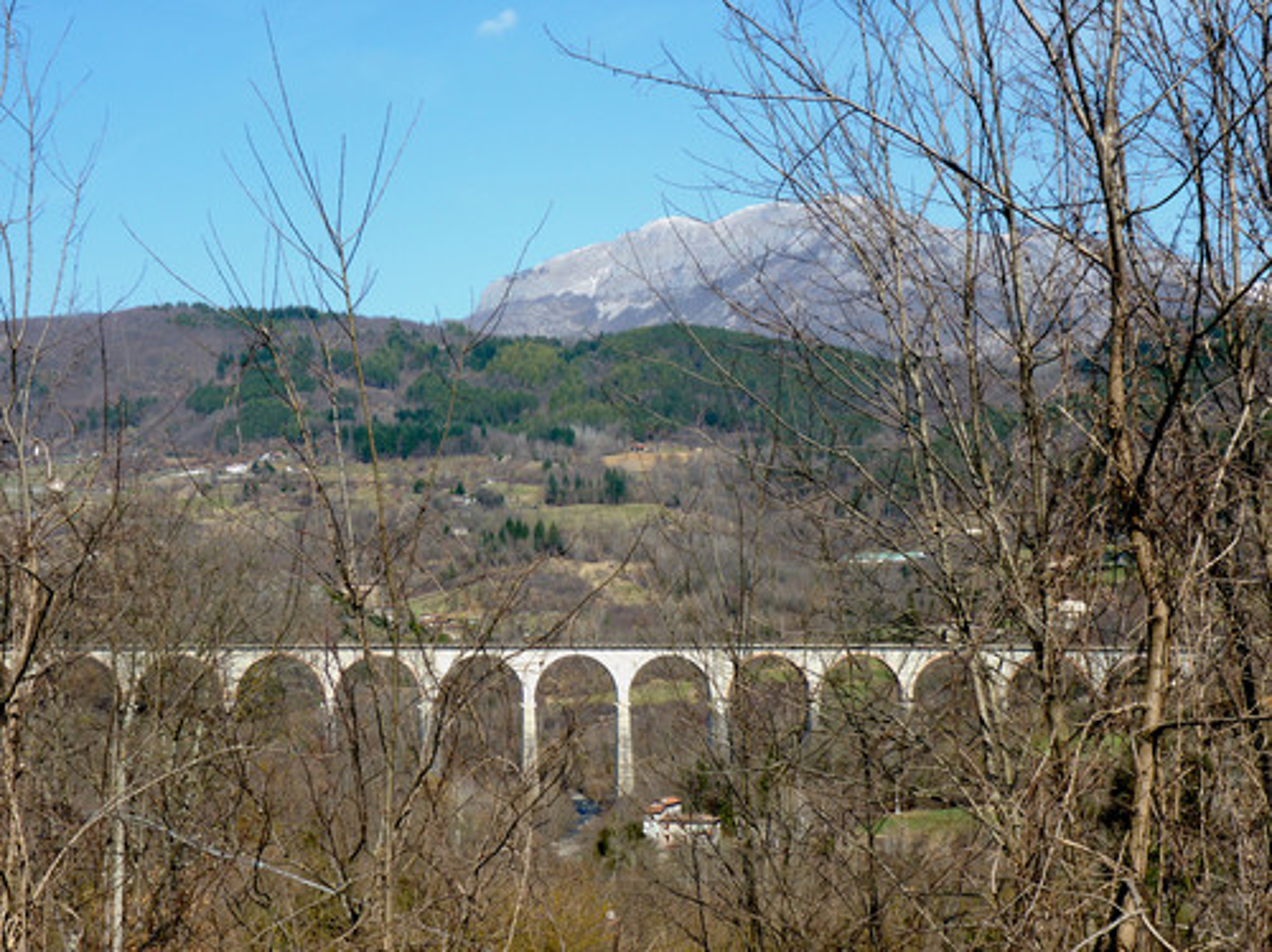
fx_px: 2166
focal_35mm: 59
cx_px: 636
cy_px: 476
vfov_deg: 24.8
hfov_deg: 32.7
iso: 80
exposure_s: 1/250
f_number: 5.6
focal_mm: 10.4
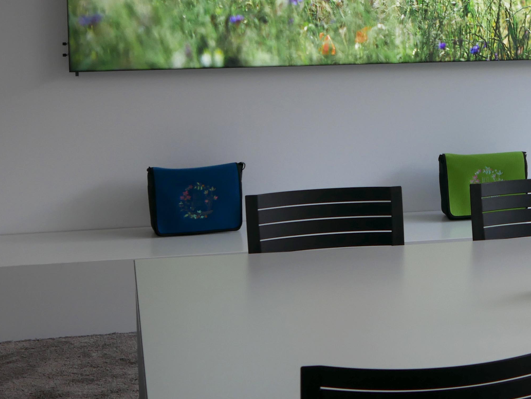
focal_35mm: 96
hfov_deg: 19.7
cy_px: 87
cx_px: 554
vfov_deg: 15.3
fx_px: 1473
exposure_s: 1/60
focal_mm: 21
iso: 200
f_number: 4.3
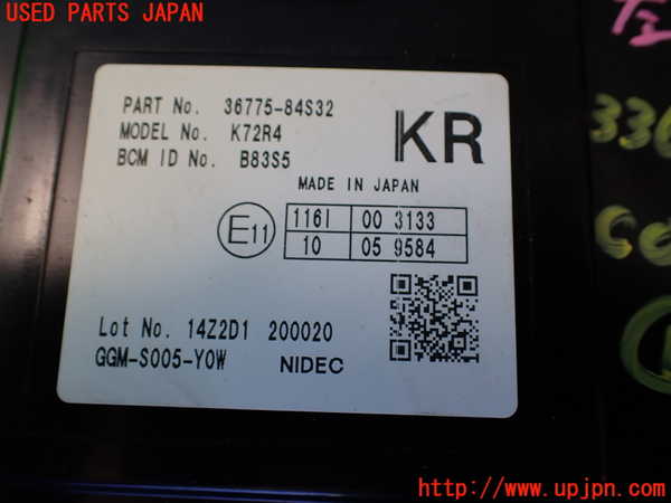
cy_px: 252
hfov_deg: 60.0
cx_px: 336
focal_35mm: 30
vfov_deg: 46.8
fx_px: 582
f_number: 2.3
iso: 100
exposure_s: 1/125
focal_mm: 5.4
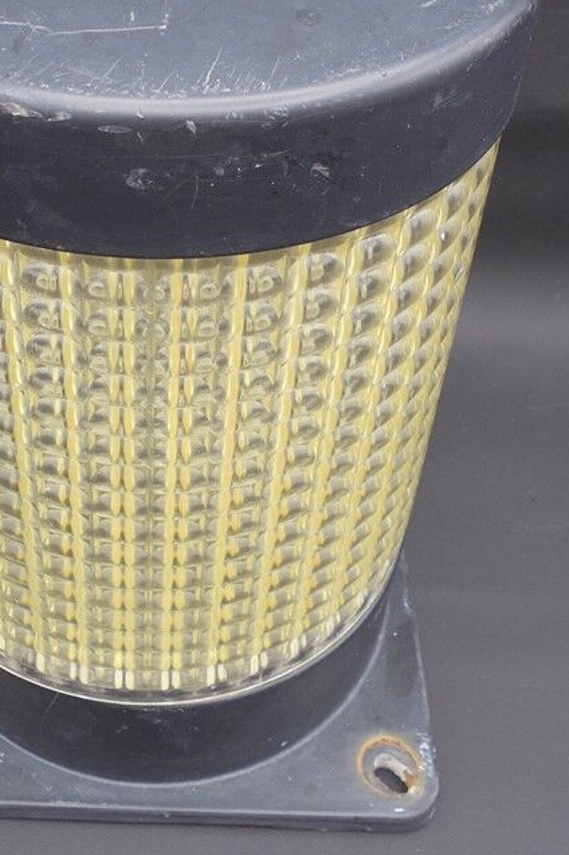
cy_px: 263
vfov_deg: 39.0
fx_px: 1187
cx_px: 150
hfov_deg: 26.7
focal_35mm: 50
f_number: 4
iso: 100
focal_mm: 6.1
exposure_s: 1/30
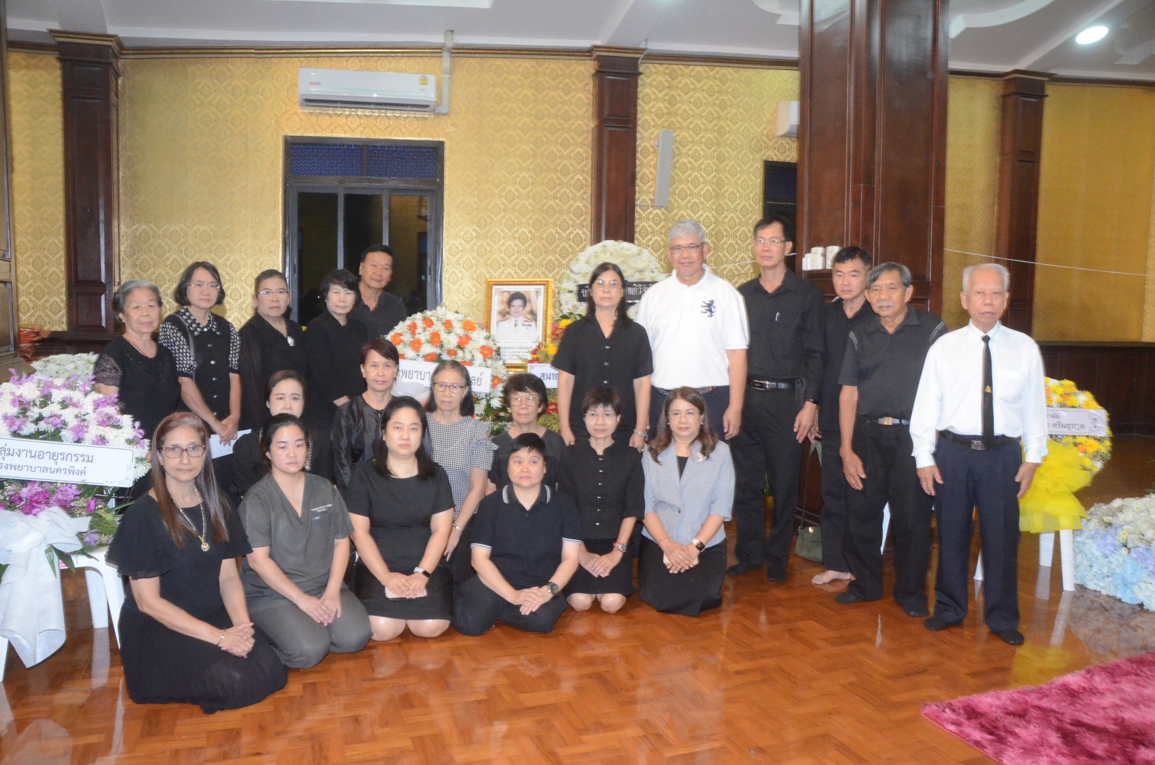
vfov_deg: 47.7
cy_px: 382
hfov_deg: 67.5
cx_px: 578
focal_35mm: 27
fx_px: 864
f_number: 10
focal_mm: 18
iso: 3200
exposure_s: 1/60
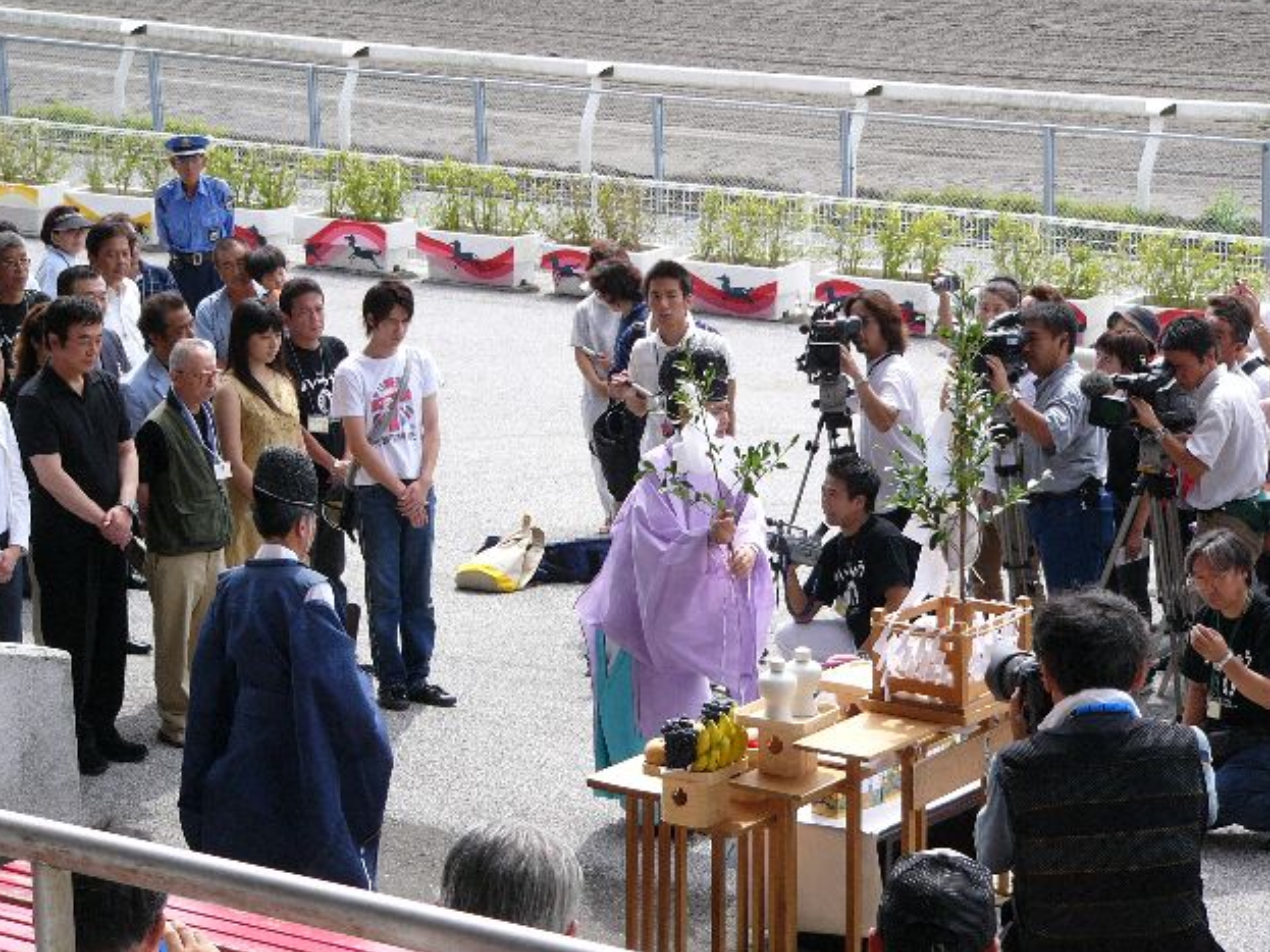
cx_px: 640
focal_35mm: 112
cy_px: 467
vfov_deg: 13.2
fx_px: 4108
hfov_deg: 17.6
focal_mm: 18.1
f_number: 2.8
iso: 100
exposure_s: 1/1000
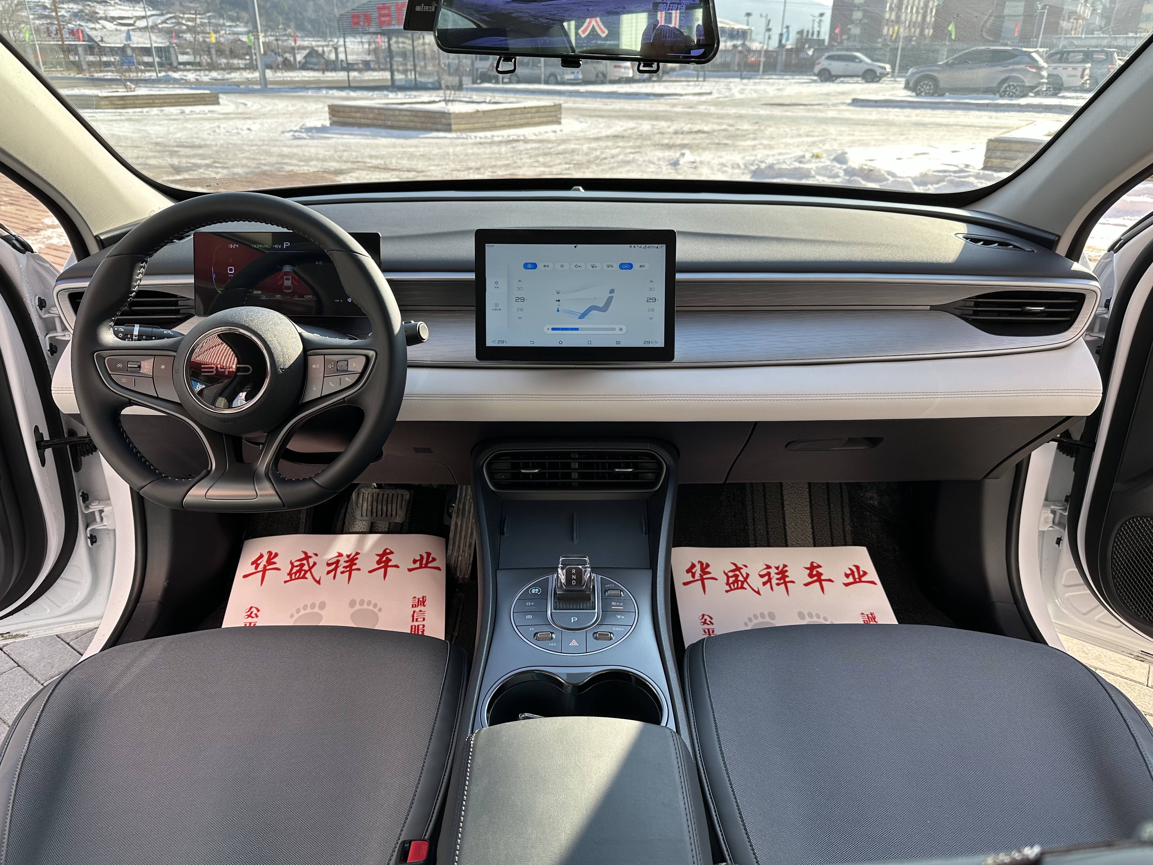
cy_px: 432
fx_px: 799
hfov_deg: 71.6
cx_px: 576
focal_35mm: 24
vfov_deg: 56.8
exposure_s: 1/549
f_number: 1.78
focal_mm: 6.86
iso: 80
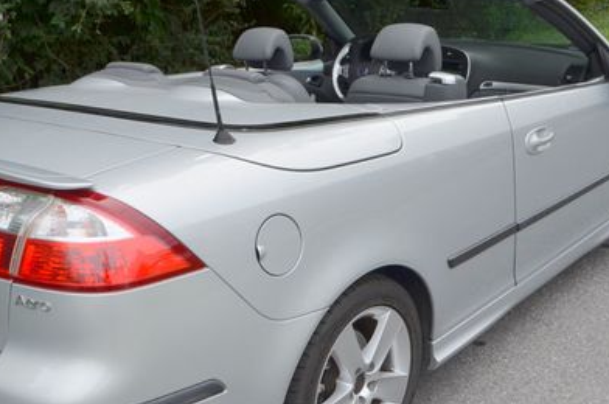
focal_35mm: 49
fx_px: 828
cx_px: 258
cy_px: 239
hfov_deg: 40.3
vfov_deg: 27.4
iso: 160
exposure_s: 1/250
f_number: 8
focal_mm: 20
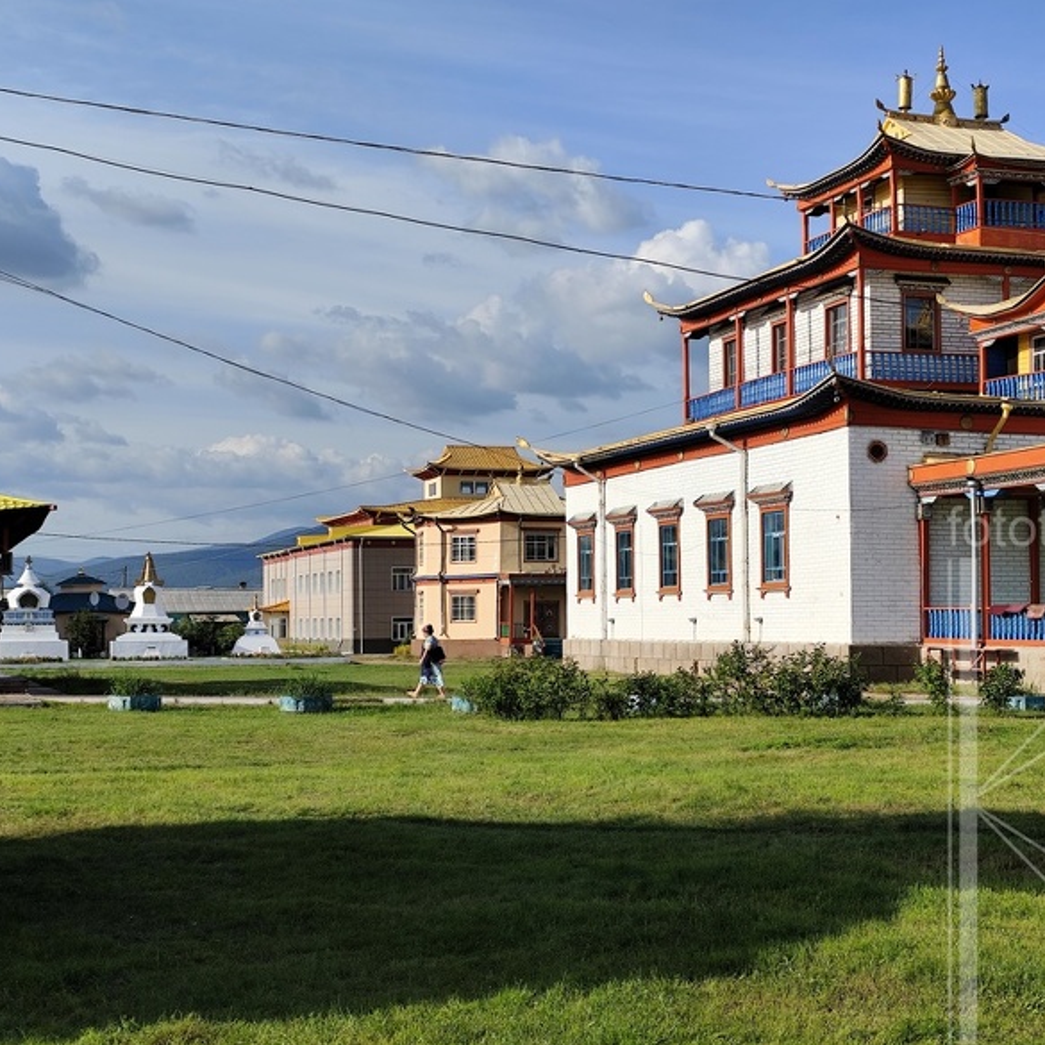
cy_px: 516
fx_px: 1878
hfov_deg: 30.9
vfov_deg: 31.1
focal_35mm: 55
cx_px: 695
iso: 50
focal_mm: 6.19
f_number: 1.65
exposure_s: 1/1722
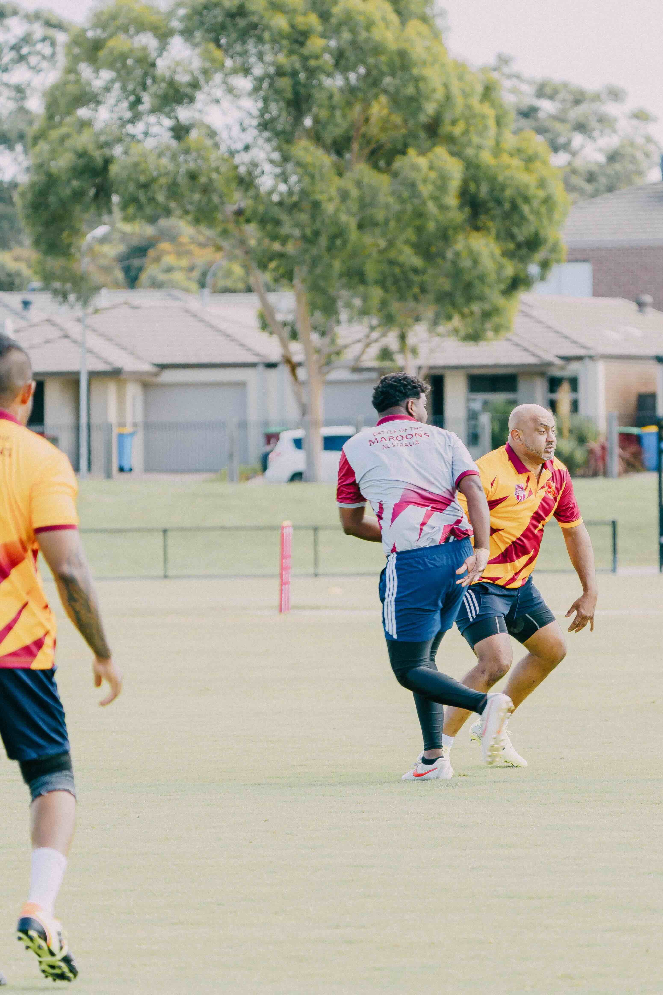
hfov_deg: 5.3
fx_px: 7126
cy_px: 582
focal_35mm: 258
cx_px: 393
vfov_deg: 8.0
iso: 200
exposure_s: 1/500
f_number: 5.6
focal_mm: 200
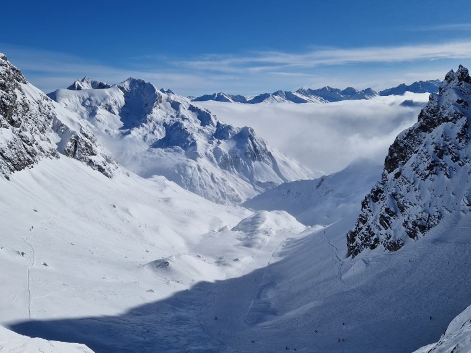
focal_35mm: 31
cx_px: 227
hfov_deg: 58.3
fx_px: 422
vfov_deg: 45.4
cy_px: 178
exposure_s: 1/6128
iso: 50
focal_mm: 5.4
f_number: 1.8
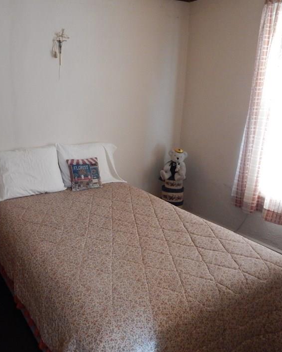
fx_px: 323
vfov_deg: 57.2
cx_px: 88
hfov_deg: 46.2
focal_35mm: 31
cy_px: 175
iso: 400
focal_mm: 4
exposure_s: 1/10
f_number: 3
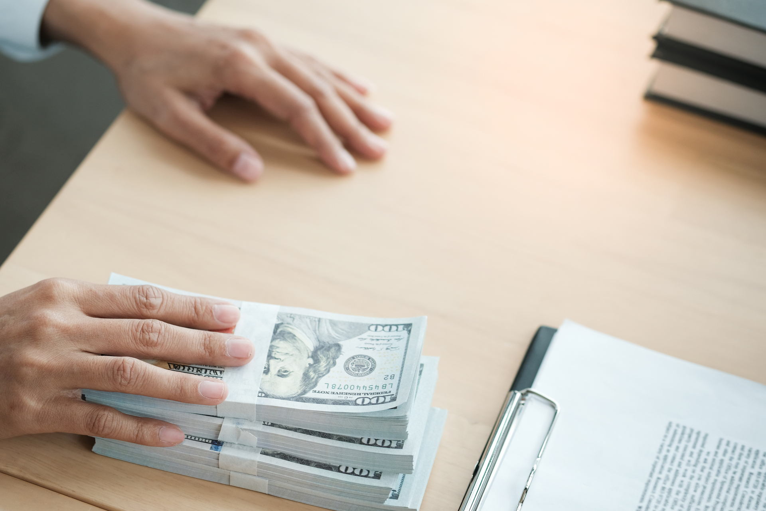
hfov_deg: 22.6
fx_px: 1915
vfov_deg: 15.2
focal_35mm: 90
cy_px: 256
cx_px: 383
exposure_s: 1/320
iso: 200
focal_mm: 60
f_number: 2.8
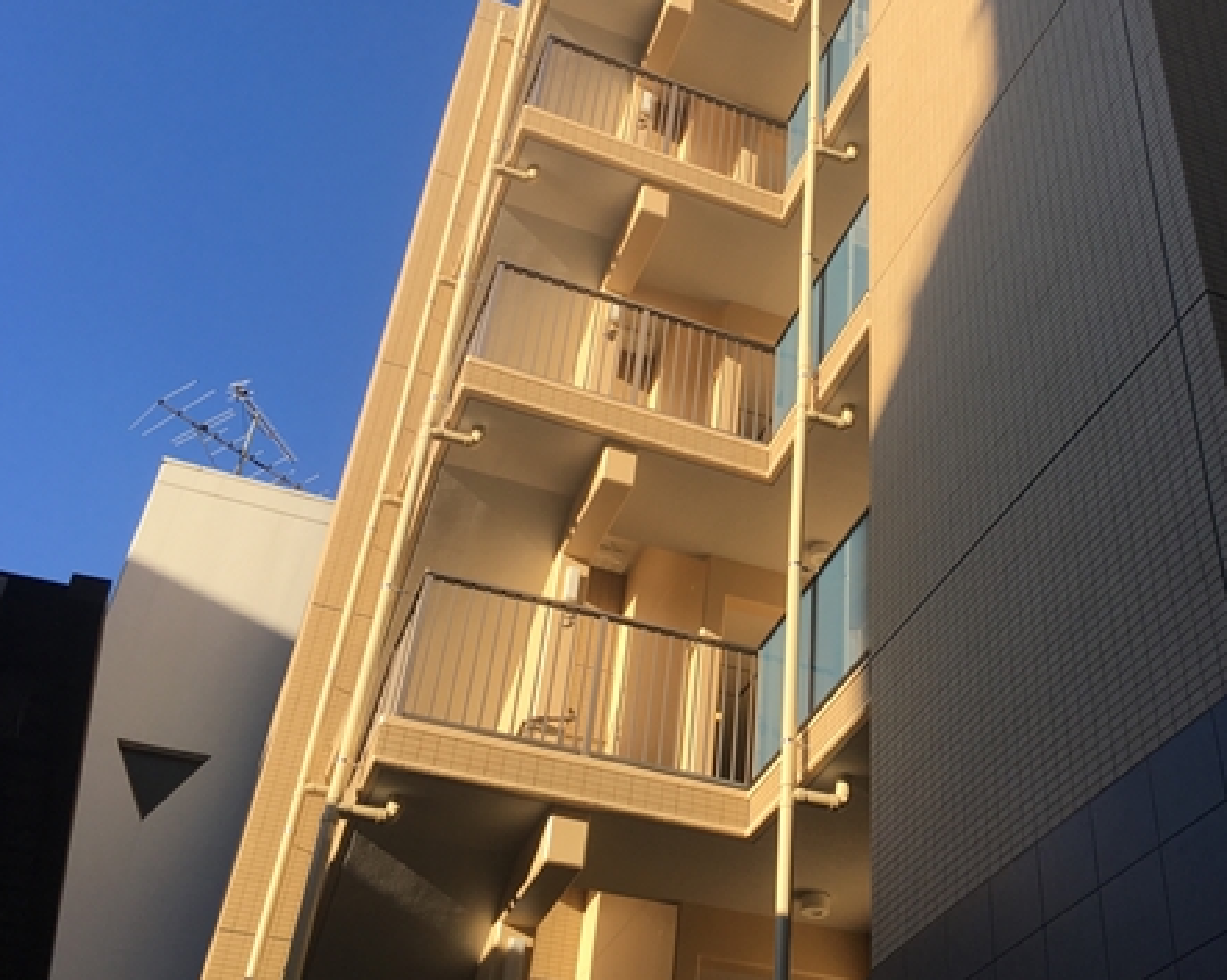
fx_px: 1488
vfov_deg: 36.4
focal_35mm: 41
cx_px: 863
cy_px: 439
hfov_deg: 43.9
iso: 25
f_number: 2.2
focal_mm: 4.15
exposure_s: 1/962
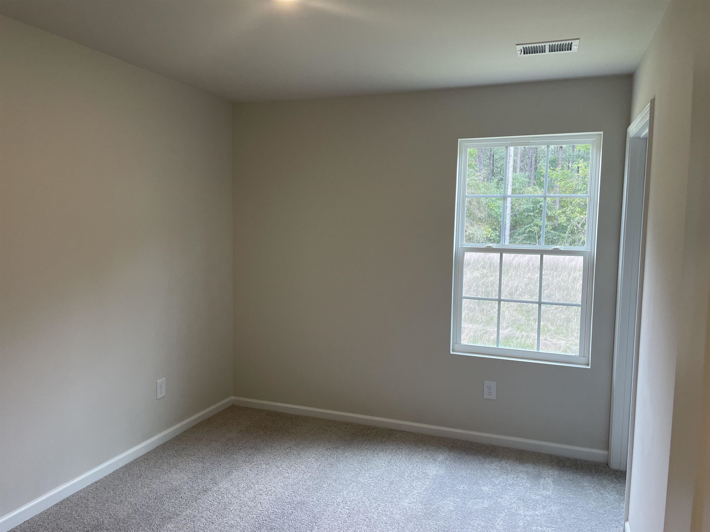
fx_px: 533
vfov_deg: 53.1
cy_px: 266
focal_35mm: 26
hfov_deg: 67.3
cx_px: 355
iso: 100
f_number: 1.6
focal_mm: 4.2
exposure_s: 1/120
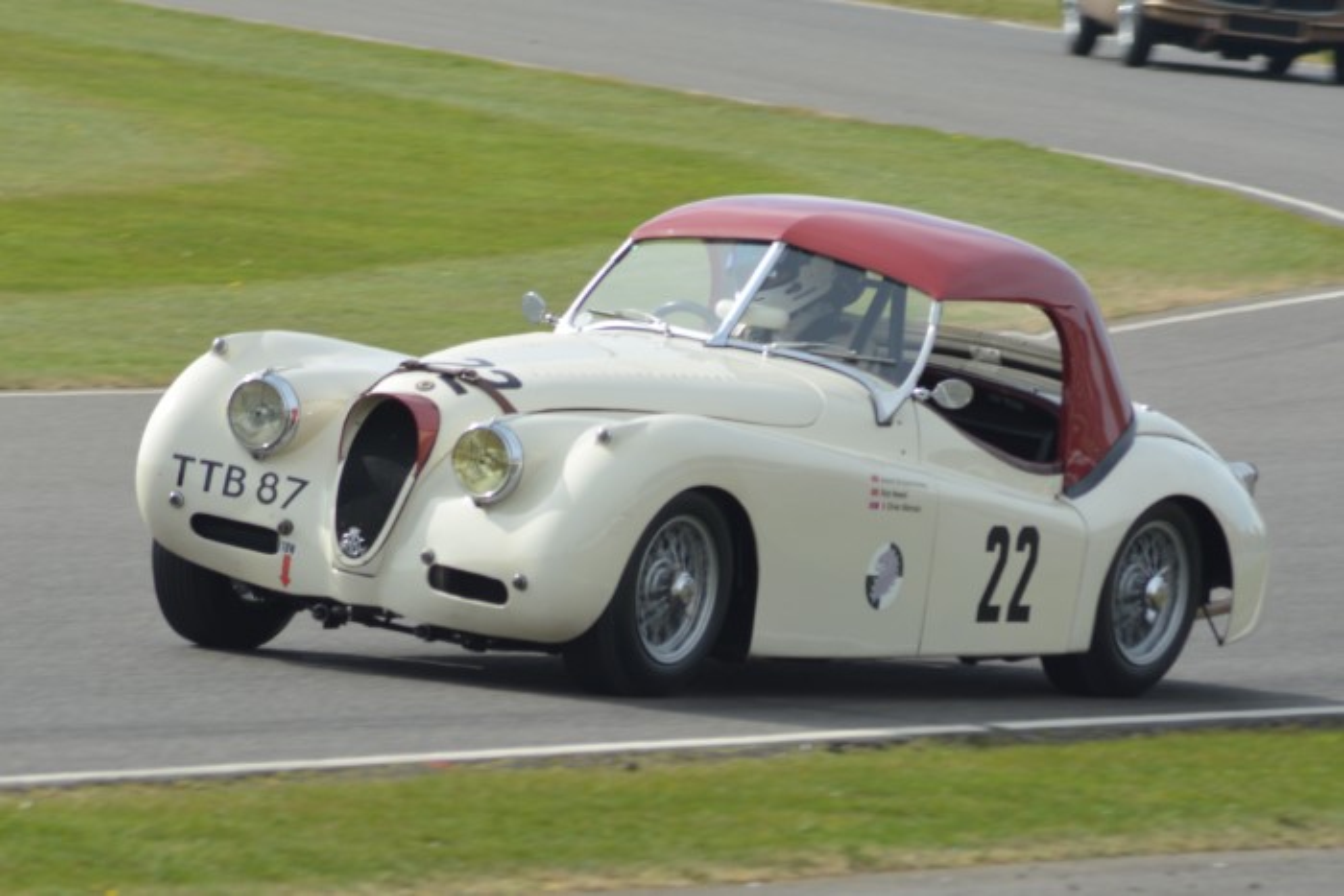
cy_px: 448
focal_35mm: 420
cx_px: 672
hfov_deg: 4.9
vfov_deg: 3.3
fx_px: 15682
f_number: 13
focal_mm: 280
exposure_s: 1/400
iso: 400
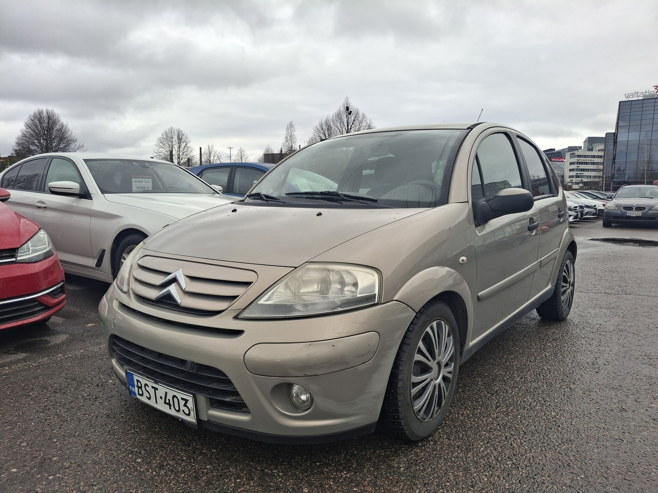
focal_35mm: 25
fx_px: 475
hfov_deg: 69.4
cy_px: 246
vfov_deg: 54.9
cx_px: 329
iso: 32
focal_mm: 4.69
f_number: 1.8
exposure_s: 1/469
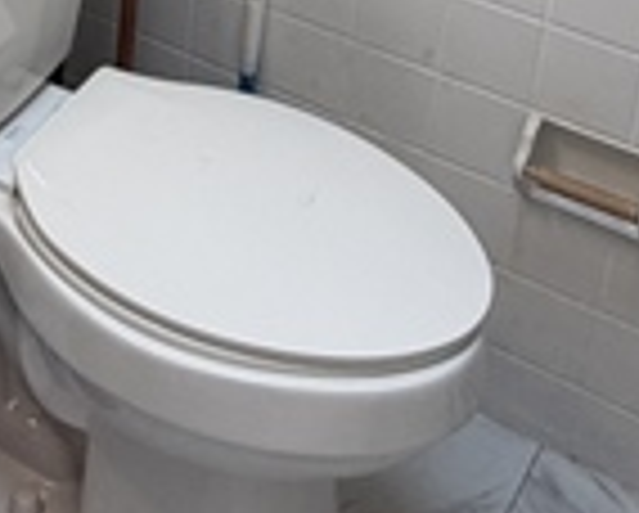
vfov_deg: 17.1
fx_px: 1458
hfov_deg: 24.3
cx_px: 117
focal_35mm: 77
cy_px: -356
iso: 80
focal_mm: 2.22
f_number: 2.2
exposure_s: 1/120
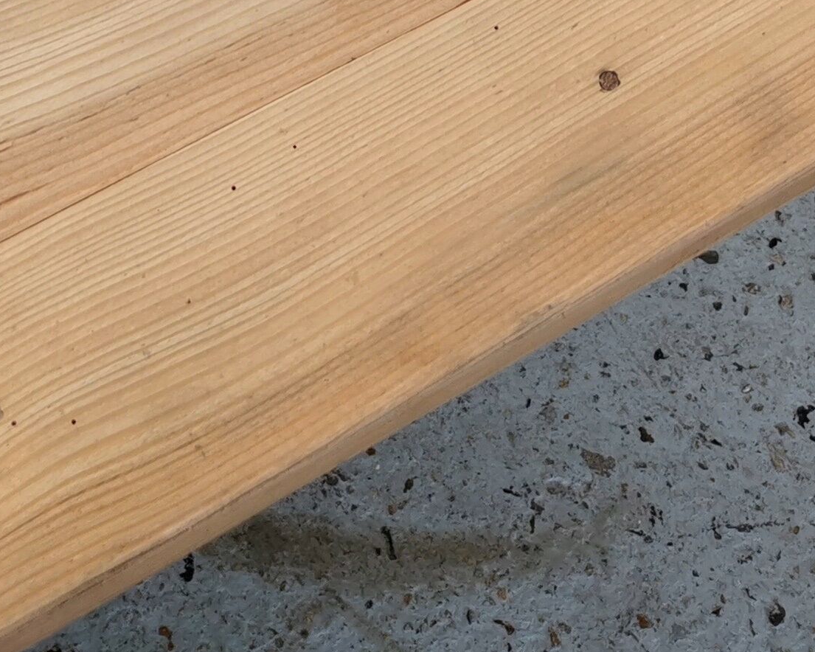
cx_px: 125
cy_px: -353
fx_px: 2099
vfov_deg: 16.0
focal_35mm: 87
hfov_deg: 21.6
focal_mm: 5.58
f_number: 1.8
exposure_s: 1/171
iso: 50
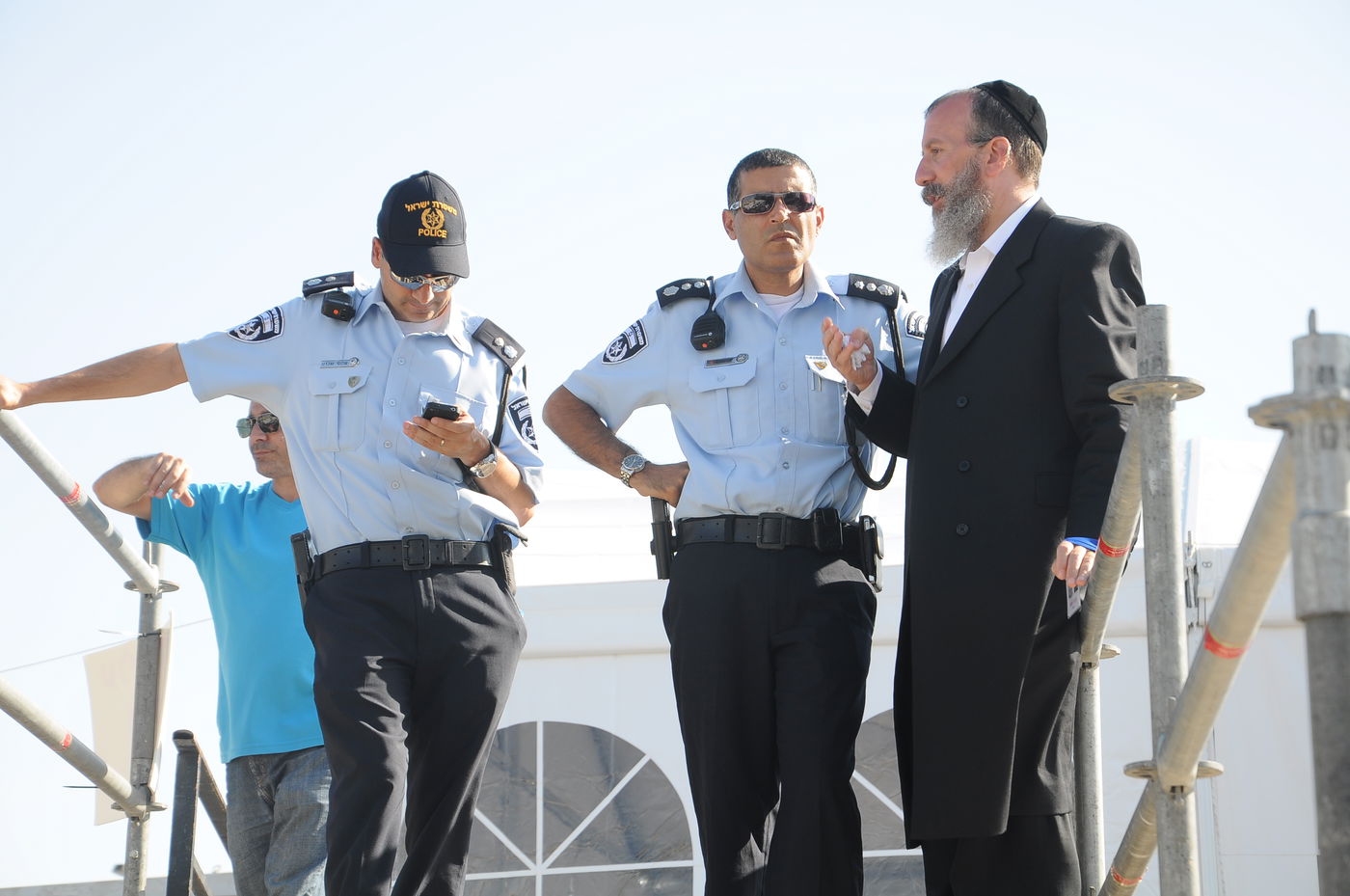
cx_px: 675
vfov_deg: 12.1
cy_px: 448
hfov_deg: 18.2
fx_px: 4212
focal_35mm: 112
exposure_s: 1/200
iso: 200
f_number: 7.1
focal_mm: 75
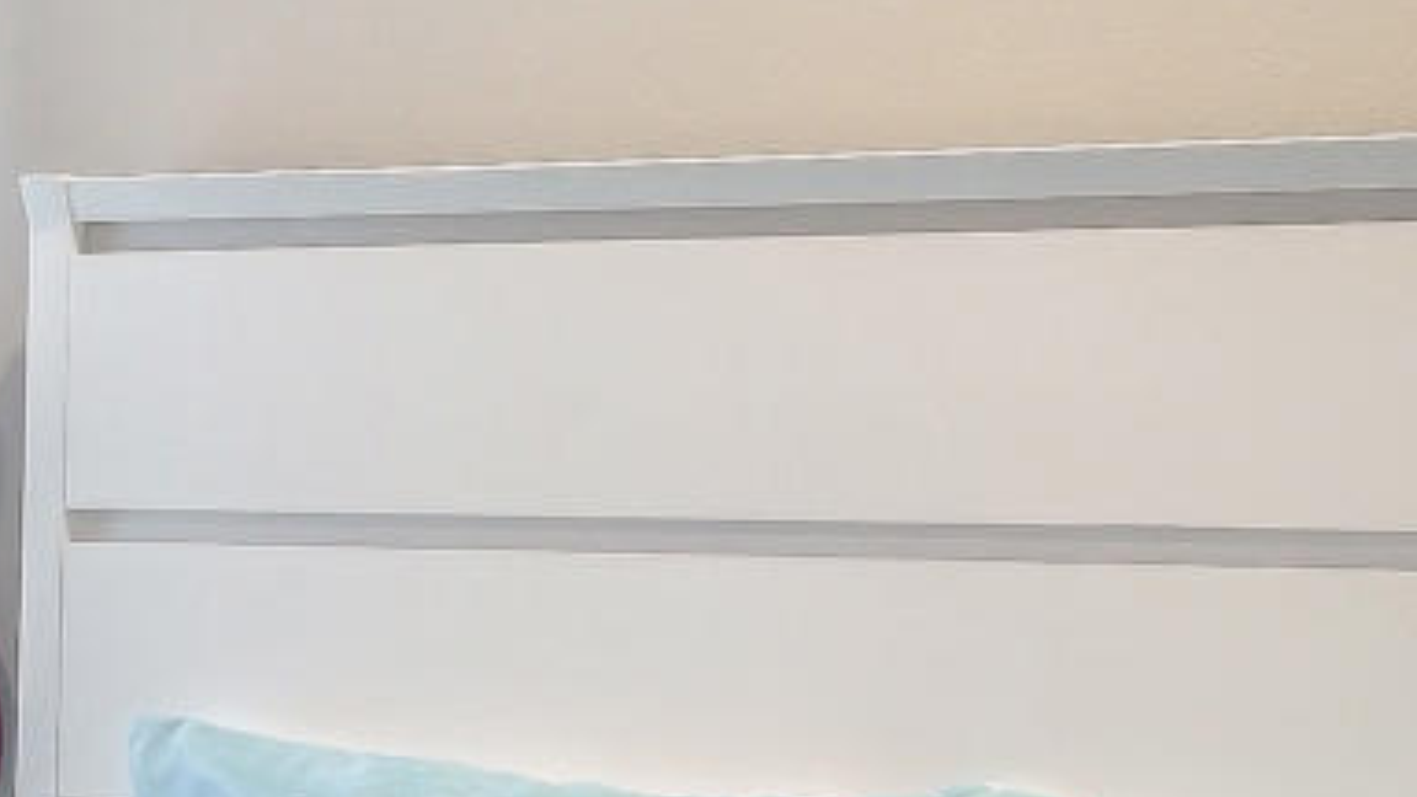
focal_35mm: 131
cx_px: -92
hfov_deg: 16.0
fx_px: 4922
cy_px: 459
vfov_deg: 9.3
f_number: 8
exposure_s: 1
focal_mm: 16
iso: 100
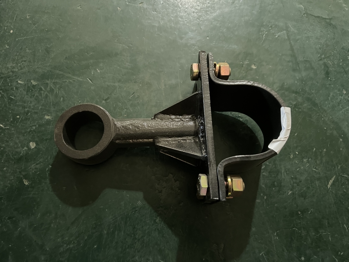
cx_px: 174
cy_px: 131
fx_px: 262
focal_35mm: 26
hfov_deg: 67.3
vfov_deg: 53.1
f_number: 1.5
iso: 1000
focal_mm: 5.7
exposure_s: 1/25
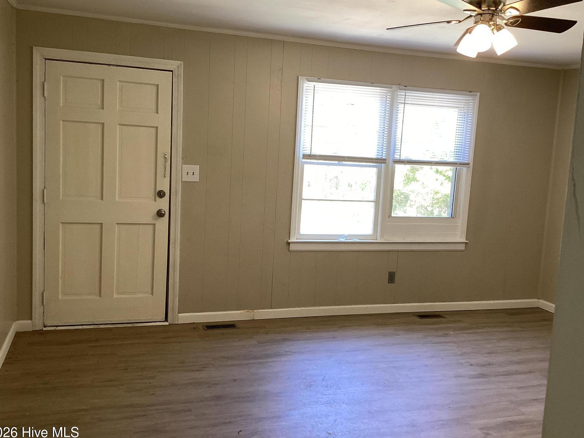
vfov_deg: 41.8
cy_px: 214
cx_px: 296
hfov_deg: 54.0
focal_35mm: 34
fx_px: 574
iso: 80
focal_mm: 3.3
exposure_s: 1/60
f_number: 2.4
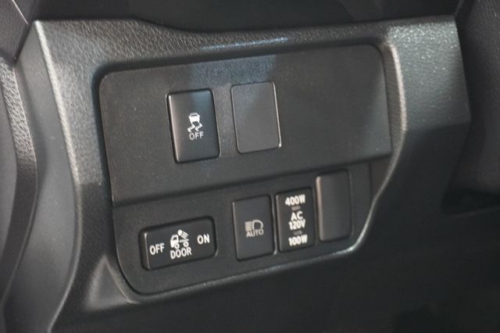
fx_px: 750
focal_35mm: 54
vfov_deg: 25.0
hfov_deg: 36.9
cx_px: 250
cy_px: 166
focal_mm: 36
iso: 6400
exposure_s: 1/4
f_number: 5.6
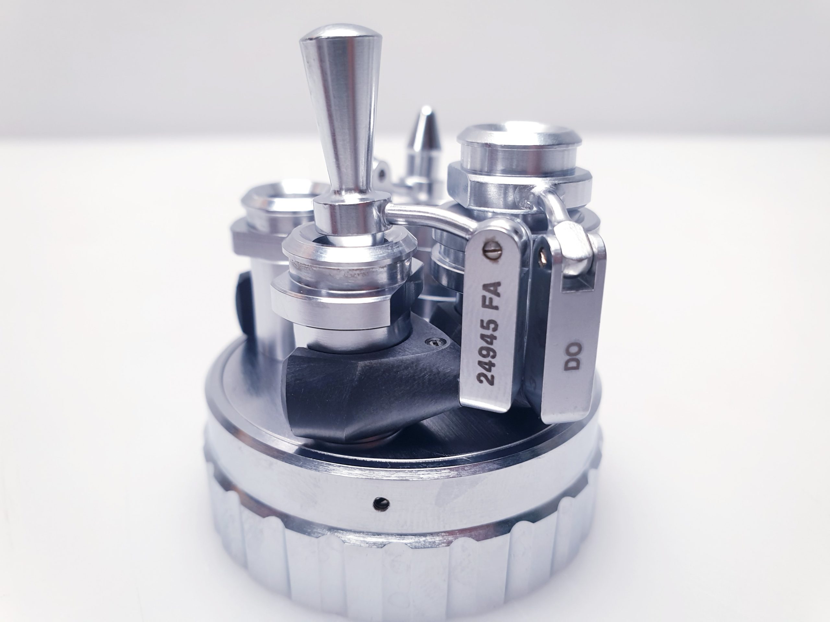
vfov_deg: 53.1
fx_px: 623
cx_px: 415
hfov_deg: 67.3
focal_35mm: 26
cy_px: 311
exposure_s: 1/50
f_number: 2.4
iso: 100
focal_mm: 4.3
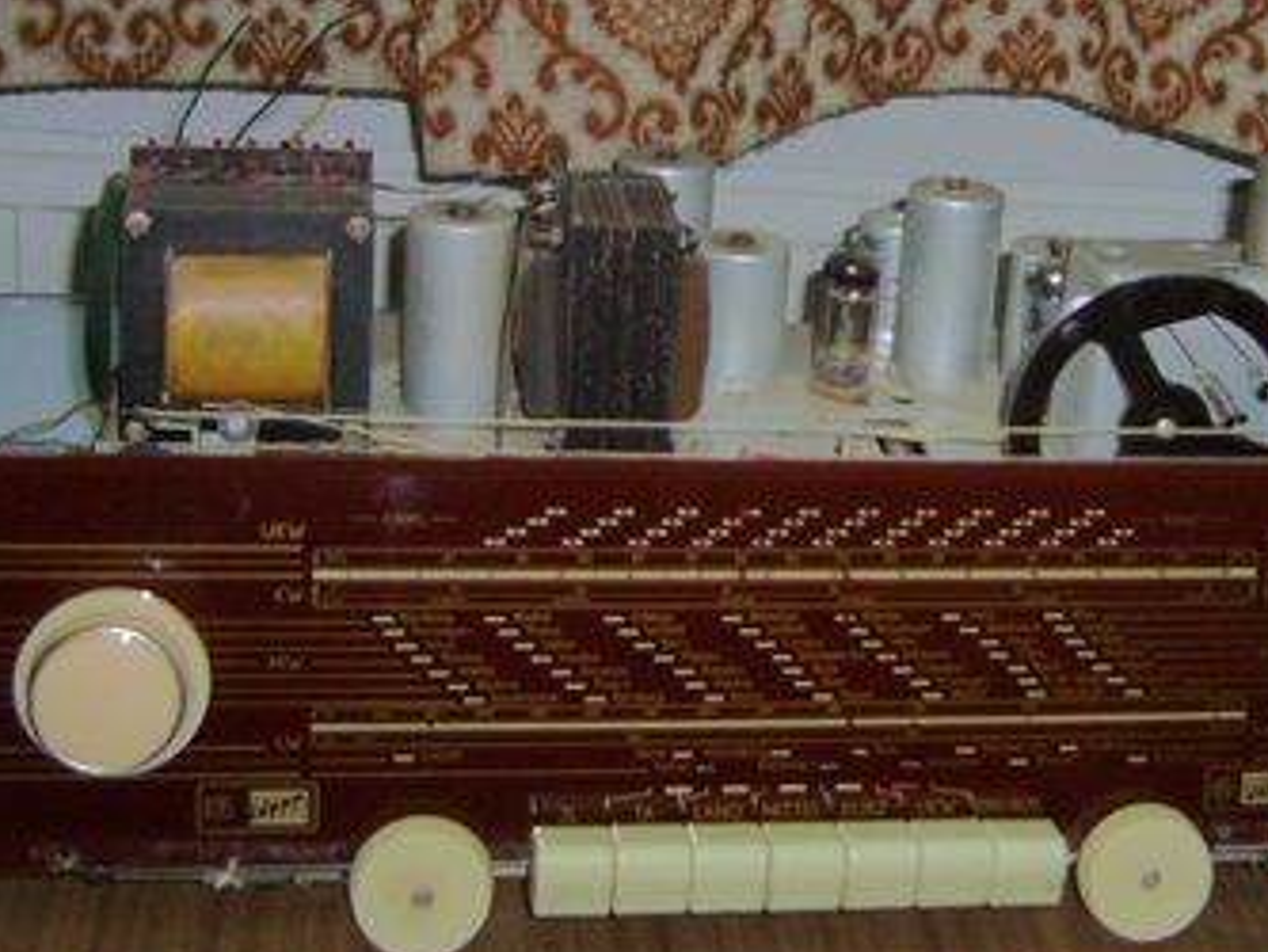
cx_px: 758
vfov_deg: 23.0
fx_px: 2309
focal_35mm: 63
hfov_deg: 30.6
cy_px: 217
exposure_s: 1/30
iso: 100
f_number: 2.8
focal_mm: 5.8
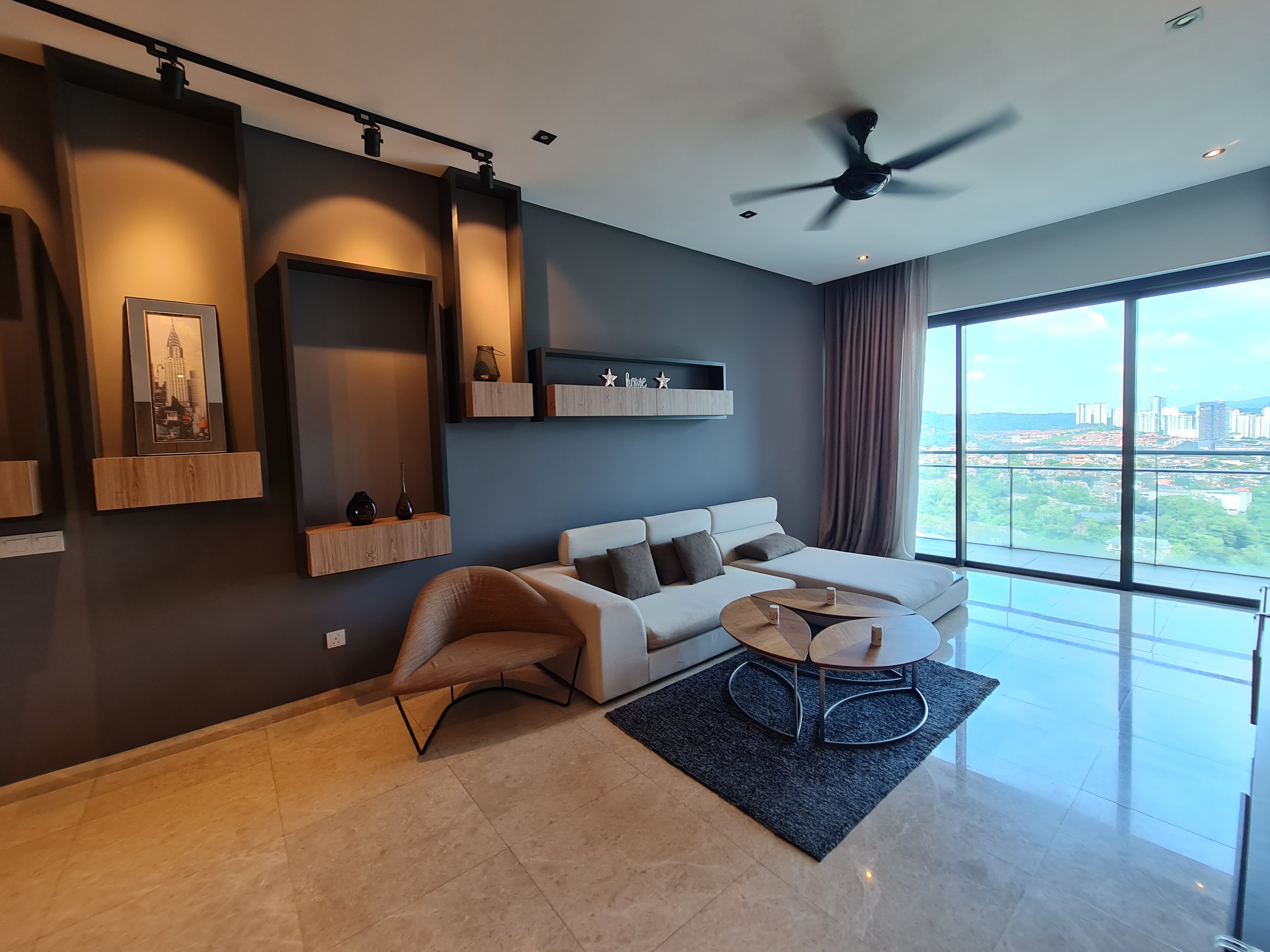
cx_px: 635
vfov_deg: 89.9
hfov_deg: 106.2
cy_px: 476
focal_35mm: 13
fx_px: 477
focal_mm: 2.2
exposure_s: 1/50
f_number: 2.2
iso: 64
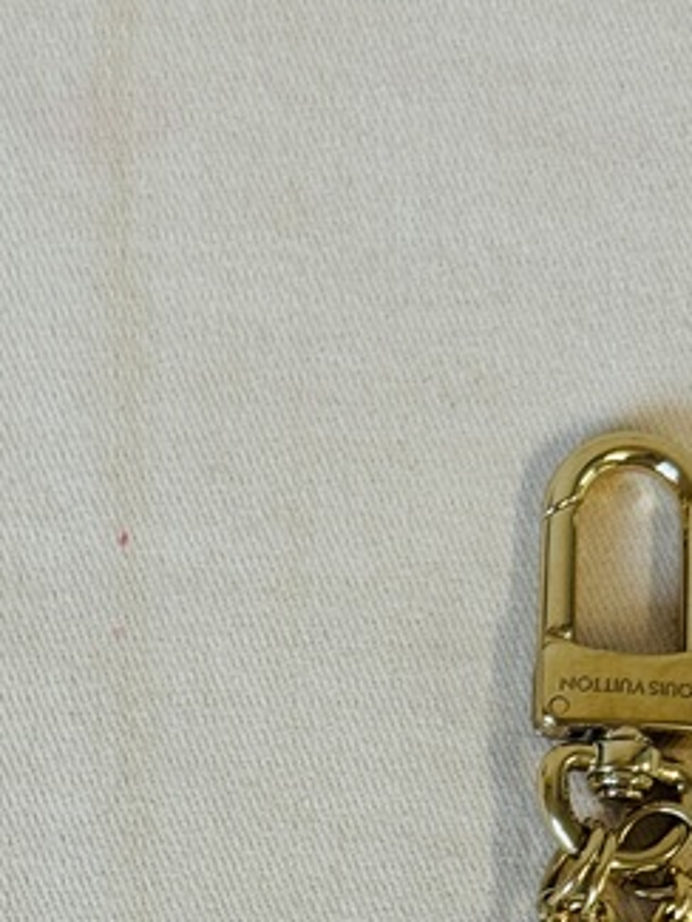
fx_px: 3969
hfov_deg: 9.8
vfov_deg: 12.7
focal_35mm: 149
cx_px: -153
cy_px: 1265
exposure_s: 1/50
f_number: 1.78
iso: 64
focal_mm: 6.76
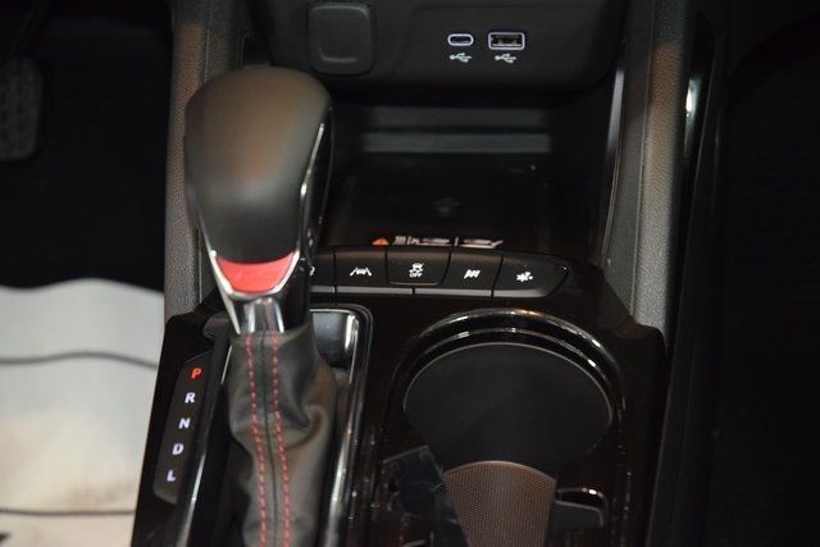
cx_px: 410
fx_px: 2392
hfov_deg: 19.5
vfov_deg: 13.0
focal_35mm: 105
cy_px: 274
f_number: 4.5
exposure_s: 1/13
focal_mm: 70
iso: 2800
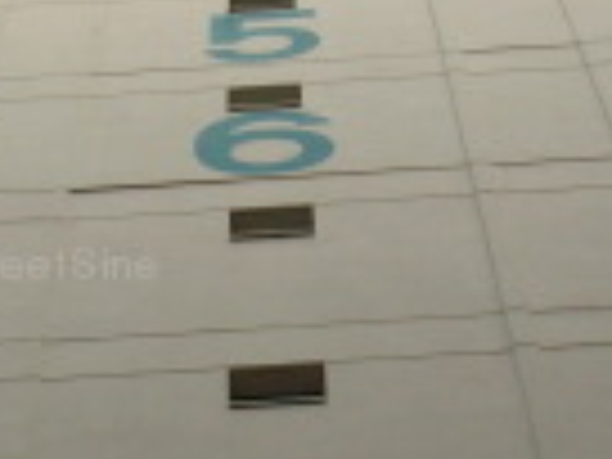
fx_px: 2652
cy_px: 270
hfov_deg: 13.2
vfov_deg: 9.9
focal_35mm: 150
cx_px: 234
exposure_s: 1/320
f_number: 2.8
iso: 80
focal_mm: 6.2
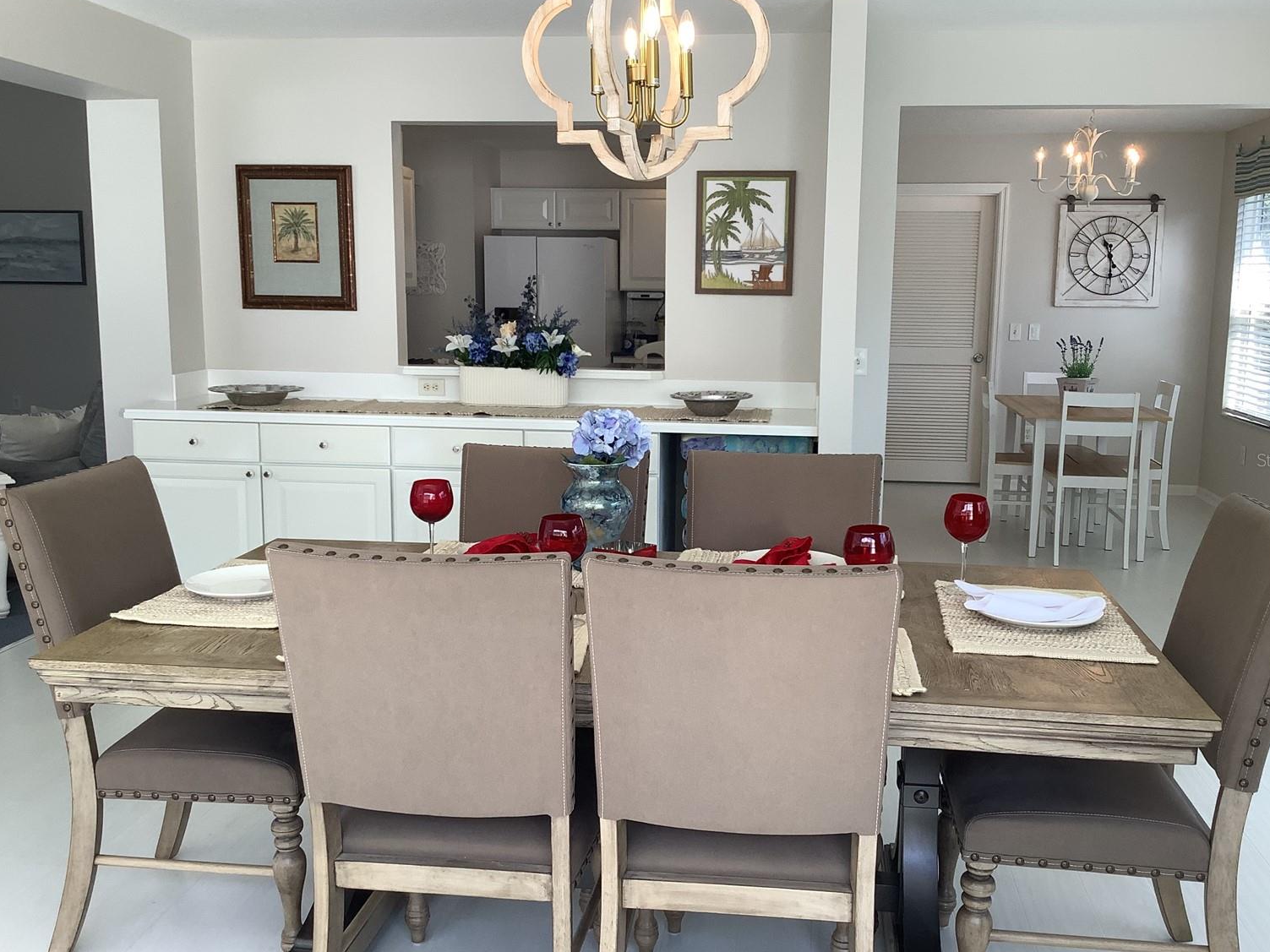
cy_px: 460
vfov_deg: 42.9
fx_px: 1211
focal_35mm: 33
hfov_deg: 55.3
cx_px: 661
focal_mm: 3.3
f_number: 2.4
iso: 32
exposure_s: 1/100
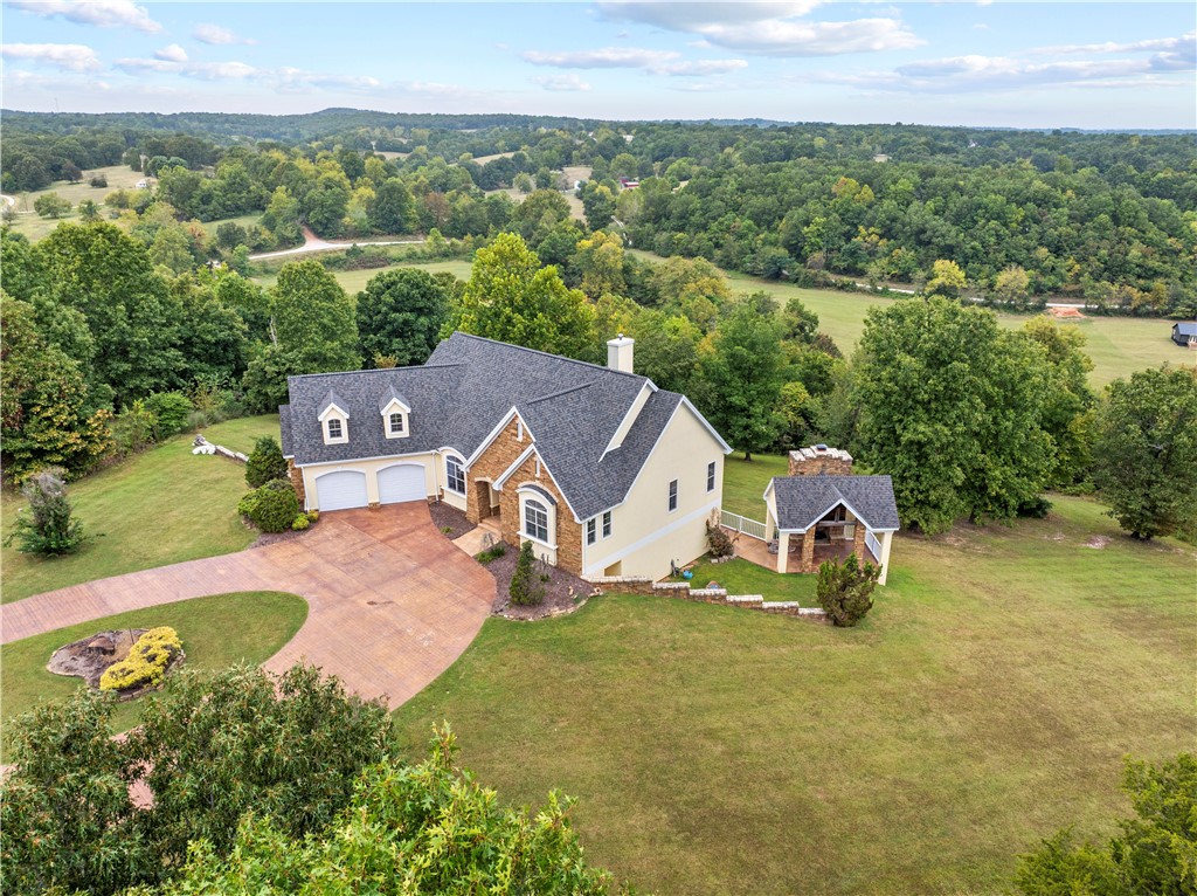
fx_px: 829
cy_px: 448
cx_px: 598
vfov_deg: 56.7
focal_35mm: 24
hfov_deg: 71.6
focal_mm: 12.29
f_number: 2.8
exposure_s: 1/800
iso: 130
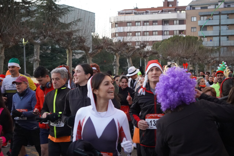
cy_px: 78
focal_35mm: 82
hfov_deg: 24.6
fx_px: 536
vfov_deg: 16.5
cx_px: 117
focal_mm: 55
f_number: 4.5
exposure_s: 1/160
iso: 5000
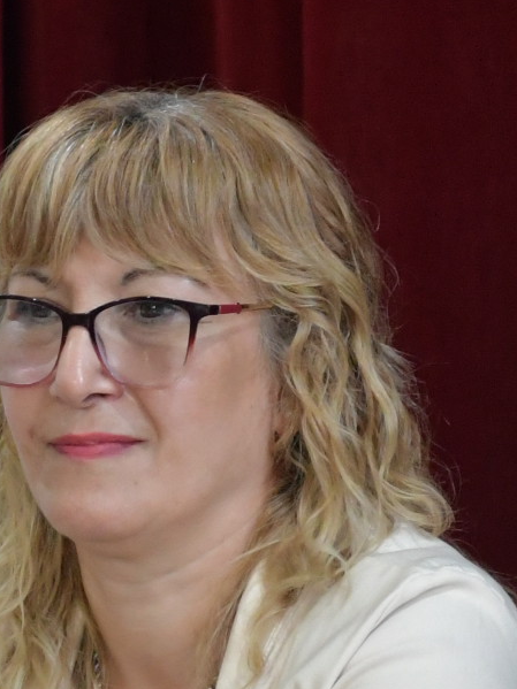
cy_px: 499
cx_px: 610
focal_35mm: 335
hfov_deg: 4.4
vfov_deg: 5.9
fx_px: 6673
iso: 2000
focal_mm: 50
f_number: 4.8
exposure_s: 1/50
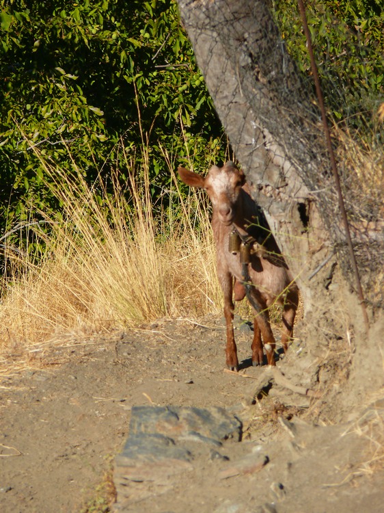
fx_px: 6216
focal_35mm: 420
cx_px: 192
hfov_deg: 3.5
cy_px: 256
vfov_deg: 4.7
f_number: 5
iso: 100
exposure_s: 1/200
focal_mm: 88.8
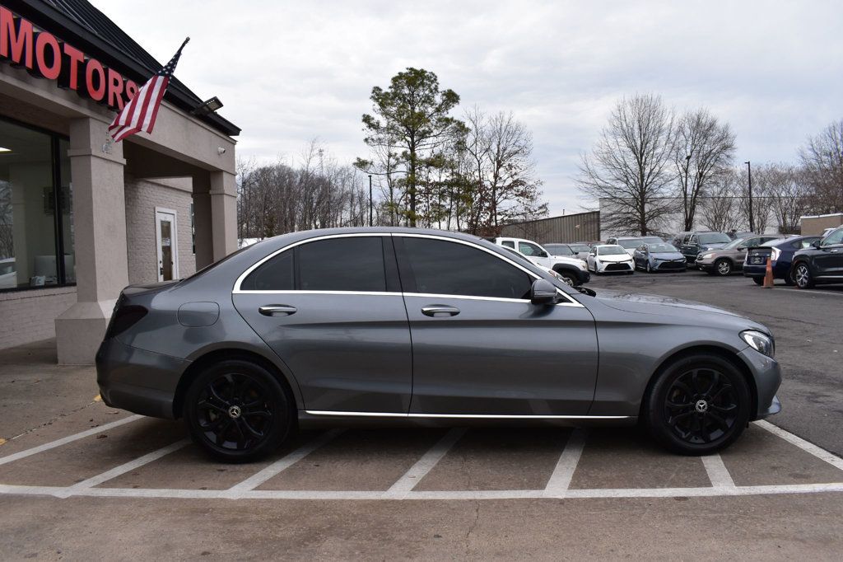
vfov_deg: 47.9
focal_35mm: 27
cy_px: 281
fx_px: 632
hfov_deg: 67.4
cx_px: 422
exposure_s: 1/250
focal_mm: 18
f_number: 10
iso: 400
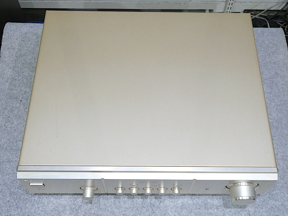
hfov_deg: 42.9
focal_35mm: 44
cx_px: 144
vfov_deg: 32.9
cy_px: 108
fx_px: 366
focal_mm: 7.8
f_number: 3.9
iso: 200
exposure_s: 1/25
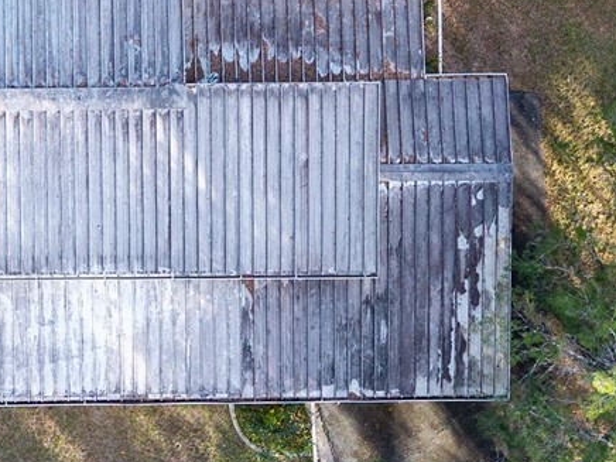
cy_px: 73
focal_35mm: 88
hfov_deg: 21.3
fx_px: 1566
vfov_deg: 16.6
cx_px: -42
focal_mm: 8.67
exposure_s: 1/350
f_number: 1.8
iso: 140
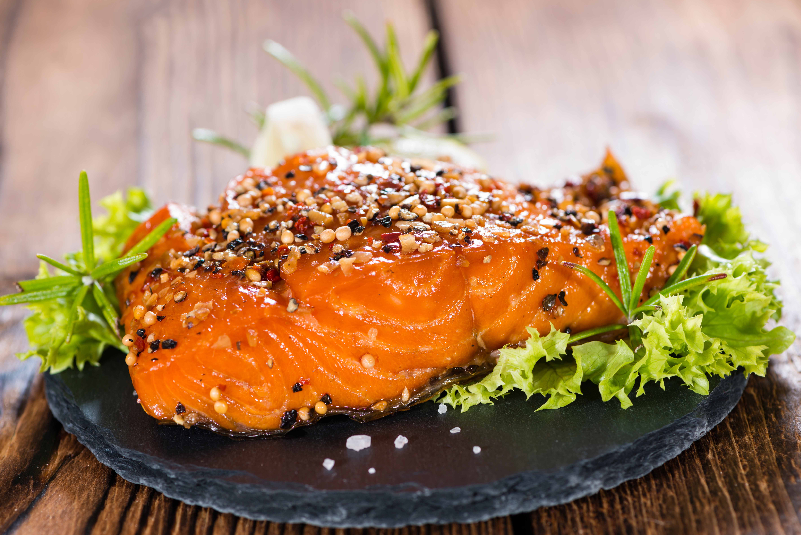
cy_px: 269
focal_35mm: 108
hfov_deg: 18.9
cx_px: 400
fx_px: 2404
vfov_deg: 12.7
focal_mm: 105
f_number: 8
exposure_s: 1/250
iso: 50
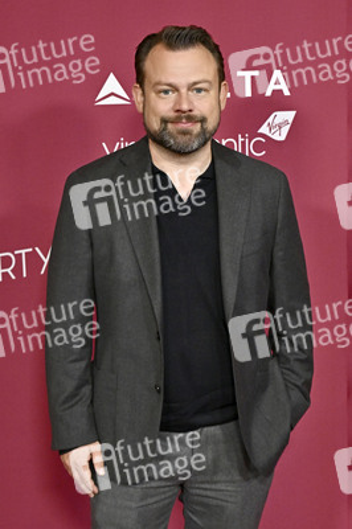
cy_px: 264
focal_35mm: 57
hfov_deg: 23.7
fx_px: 837
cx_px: 176
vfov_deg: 35.1
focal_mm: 57
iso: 3200
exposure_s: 1/320
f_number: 5.6
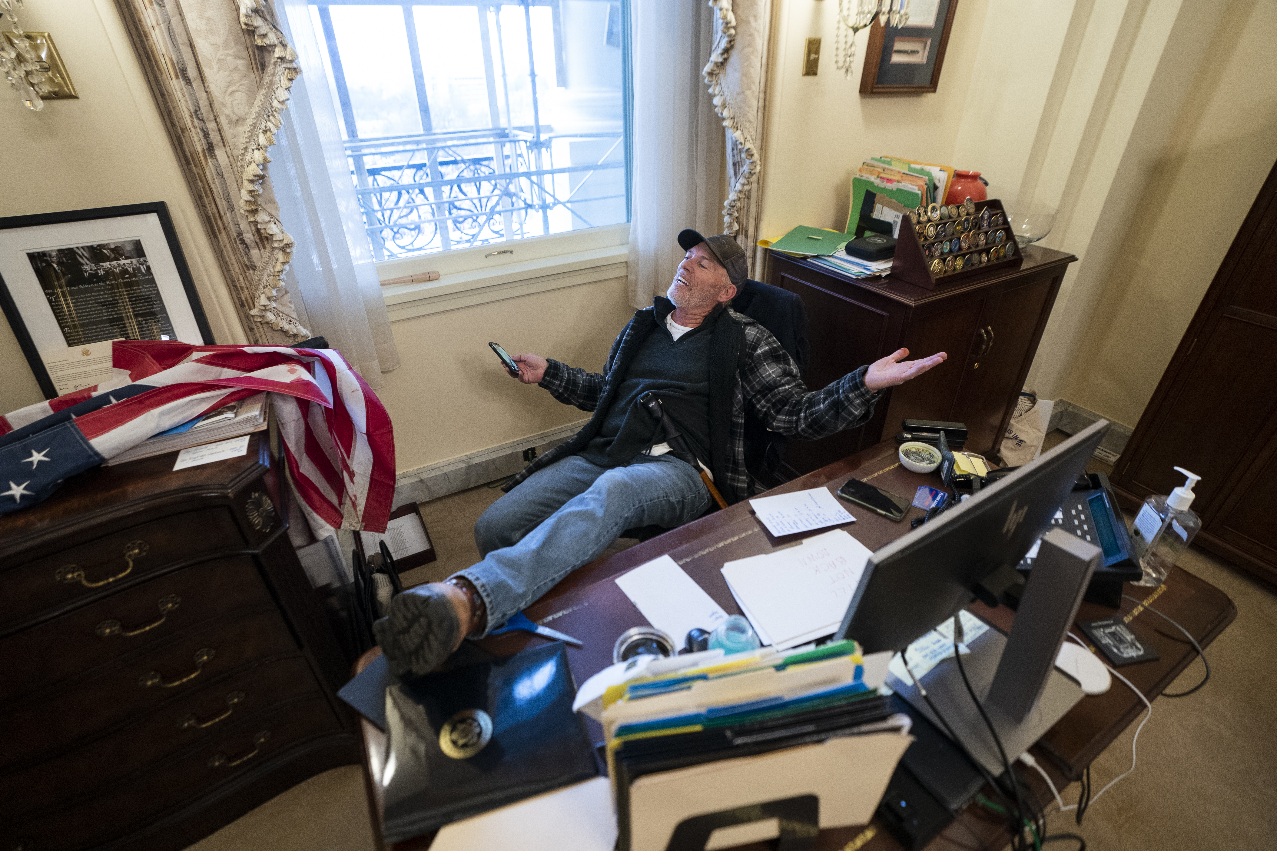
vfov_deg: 73.7
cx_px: 638
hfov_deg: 96.7
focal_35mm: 16
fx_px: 568
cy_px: 426
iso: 2500
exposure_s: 1/125
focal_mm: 16
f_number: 3.2
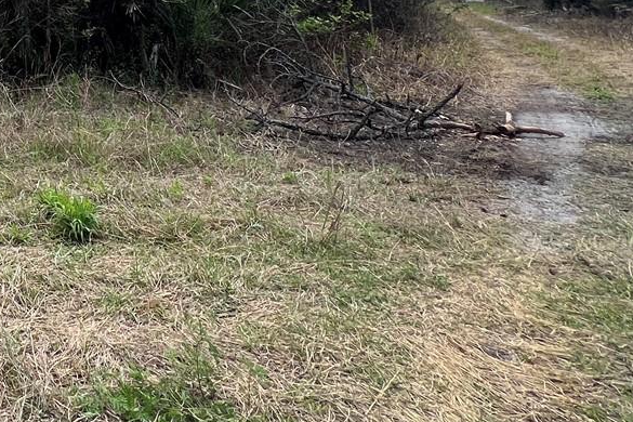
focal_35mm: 37
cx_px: -153
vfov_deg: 27.8
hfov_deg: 37.2
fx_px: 651
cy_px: -167
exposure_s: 1/732
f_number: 1.8
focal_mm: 1.57
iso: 32
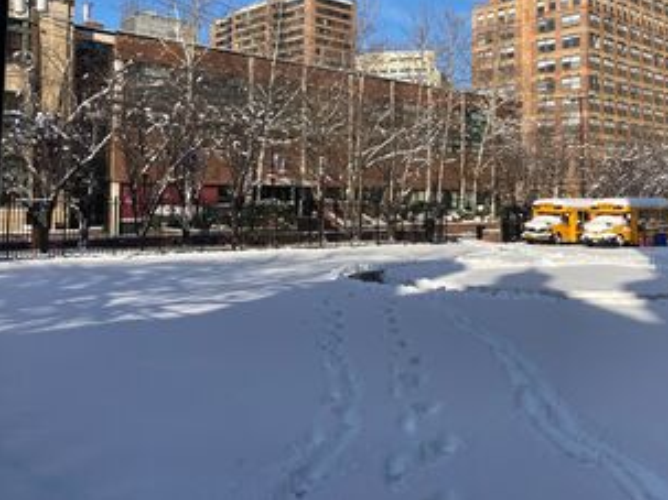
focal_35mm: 37
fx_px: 714
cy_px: 172
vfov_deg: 38.3
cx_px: 401
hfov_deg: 49.8
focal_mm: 3.99
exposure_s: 1/2433
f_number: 1.8
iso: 20
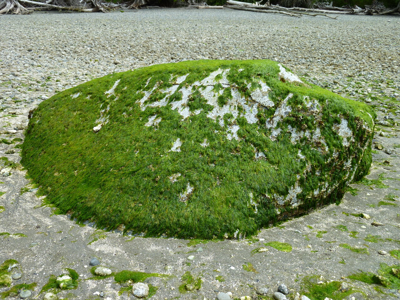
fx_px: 404
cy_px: 150
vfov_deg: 40.7
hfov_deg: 52.6
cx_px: 200
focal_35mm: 35
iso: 80
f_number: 3.8
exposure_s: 1/250
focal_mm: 6.3
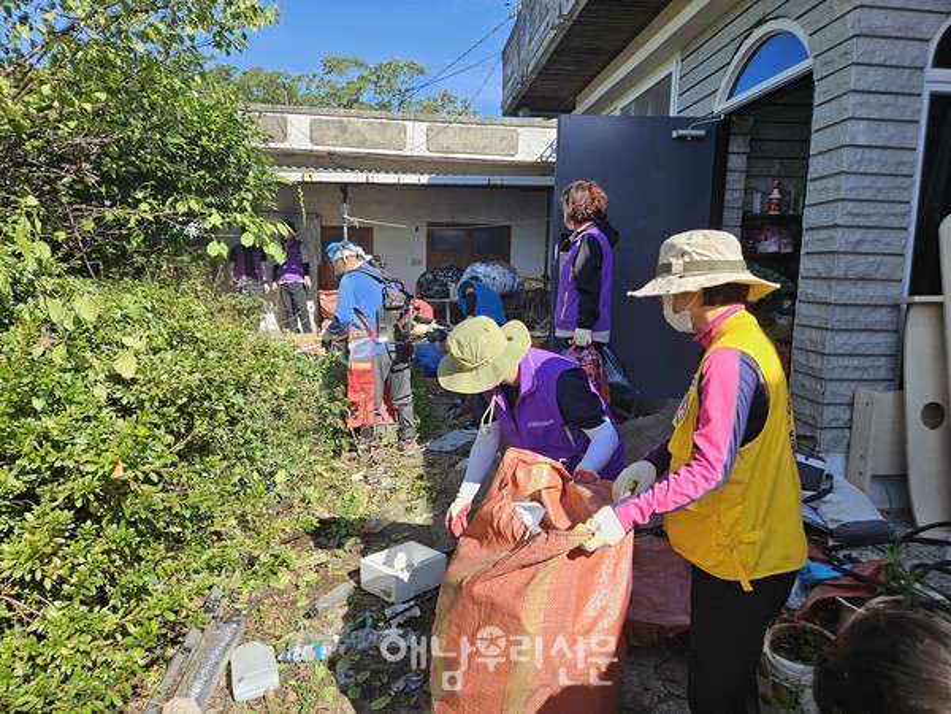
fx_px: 632
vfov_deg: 58.9
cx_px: 476
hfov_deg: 73.9
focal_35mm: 23
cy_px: 357
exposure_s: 1/1027
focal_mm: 5.4
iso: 32
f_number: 1.8
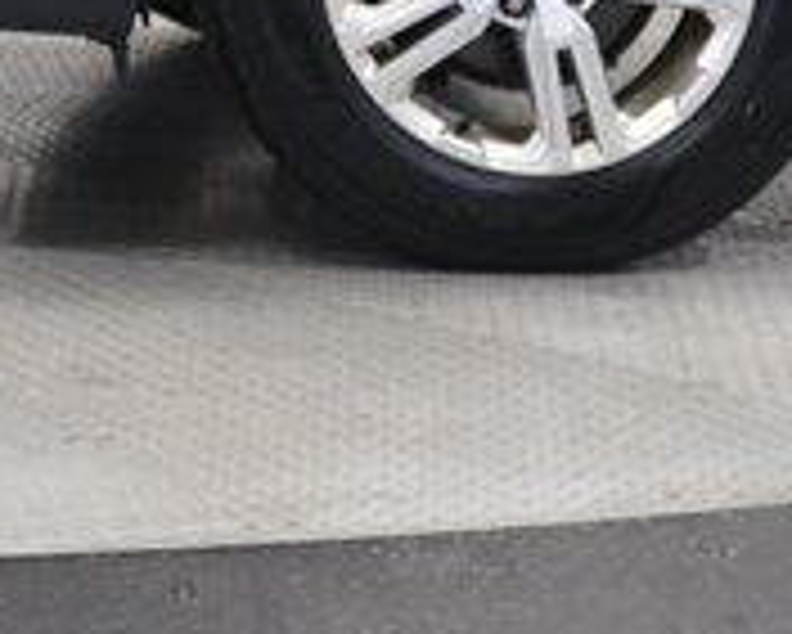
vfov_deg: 4.6
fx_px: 7669
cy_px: -818
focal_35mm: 327
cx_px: -702
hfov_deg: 5.8
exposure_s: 1/80
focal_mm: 60
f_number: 4
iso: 1600
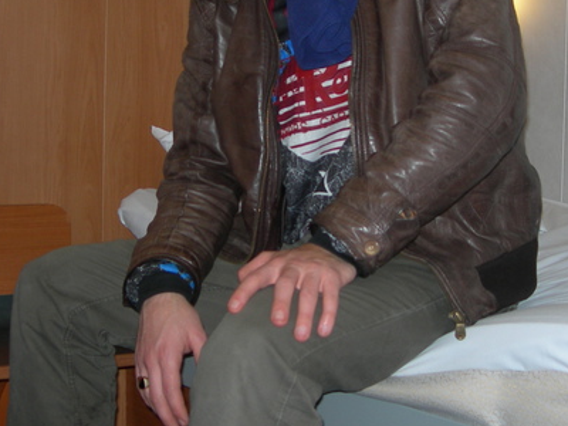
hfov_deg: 25.7
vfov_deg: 19.3
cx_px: 302
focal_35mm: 76
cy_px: 156
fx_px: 1247
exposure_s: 1/60.1
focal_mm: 7.8
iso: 50
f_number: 2.8
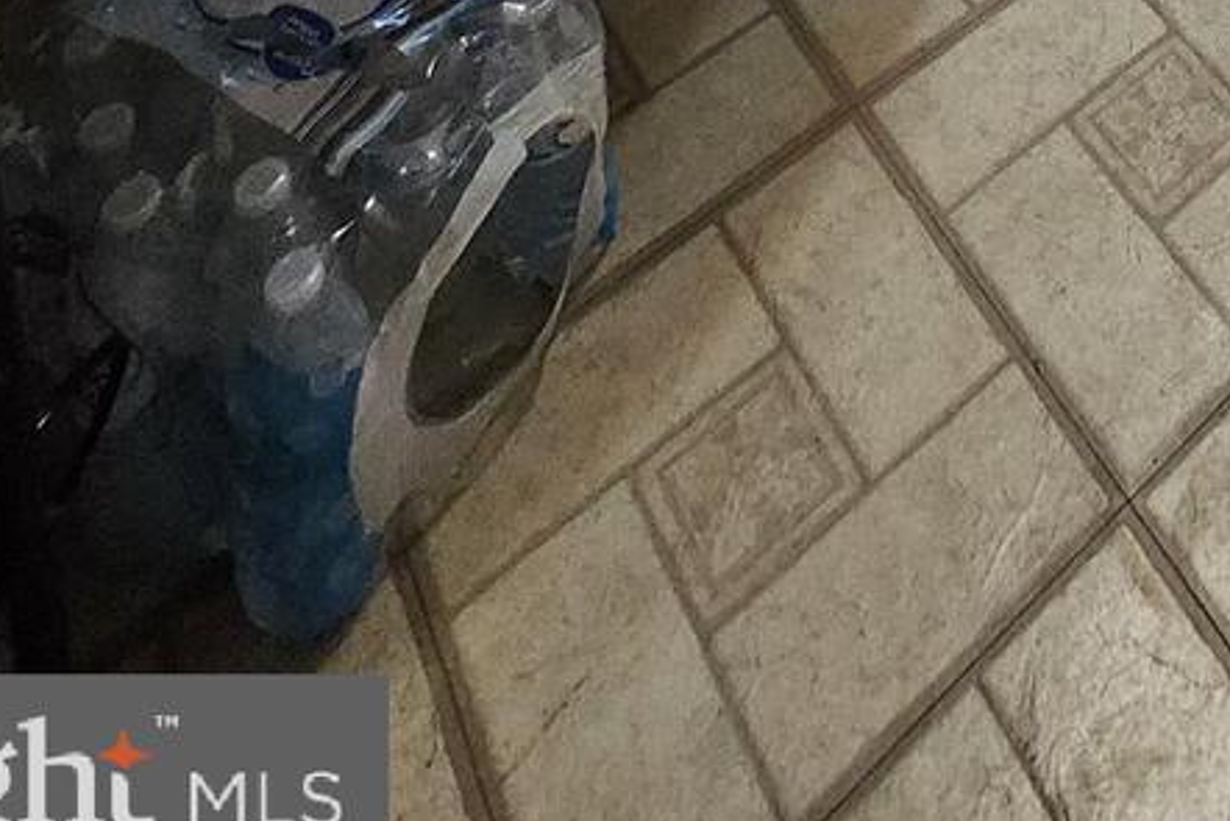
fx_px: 1606
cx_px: 1297
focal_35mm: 47
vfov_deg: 14.4
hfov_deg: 36.5
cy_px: -1236
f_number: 2.2
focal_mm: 1.74
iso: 400
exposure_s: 1/60
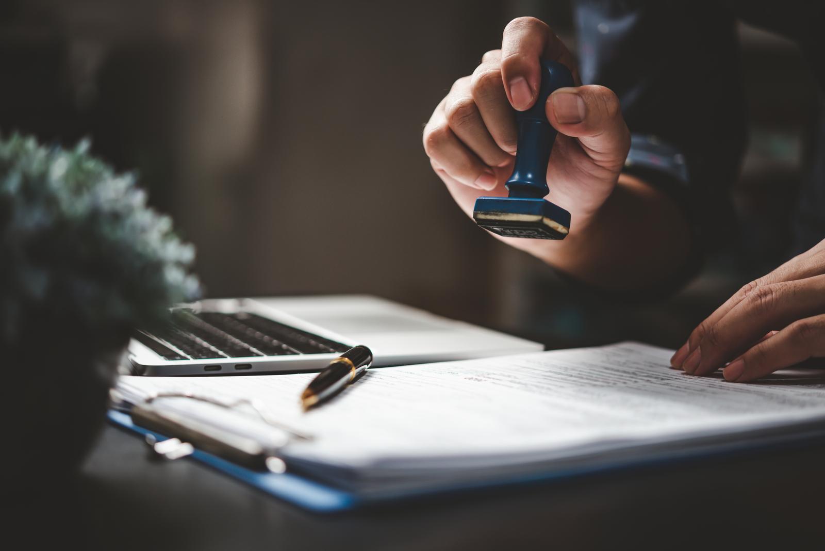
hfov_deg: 33.4
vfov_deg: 22.6
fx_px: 1375
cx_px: 412
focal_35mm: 60
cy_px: 276
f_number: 3
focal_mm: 60
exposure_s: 1/80
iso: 400
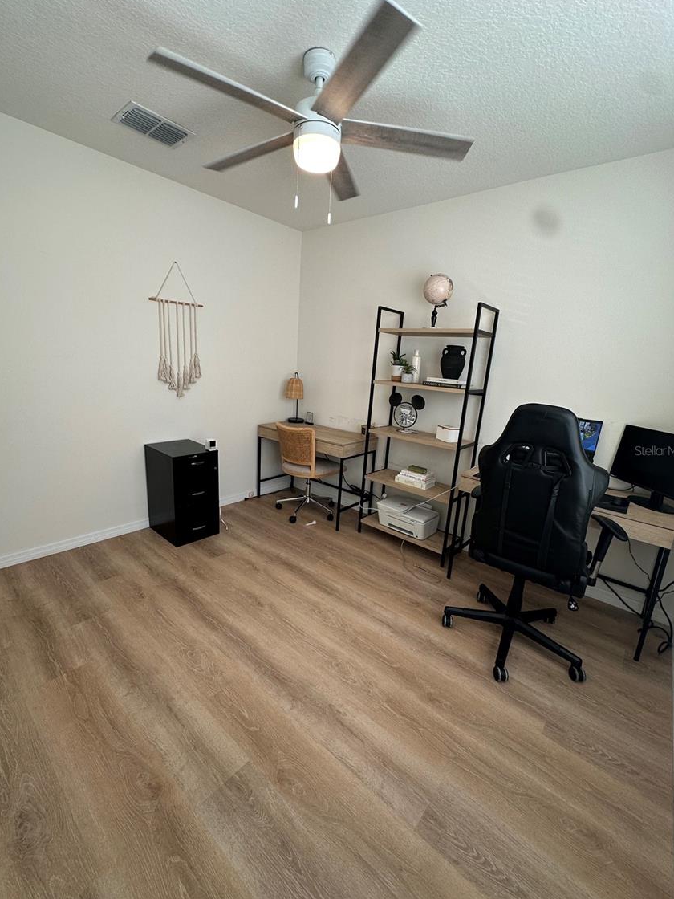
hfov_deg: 81.7
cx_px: 331
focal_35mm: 15
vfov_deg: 98.2
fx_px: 389
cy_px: 450
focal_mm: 2.22
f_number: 2.2
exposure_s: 1/120
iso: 64
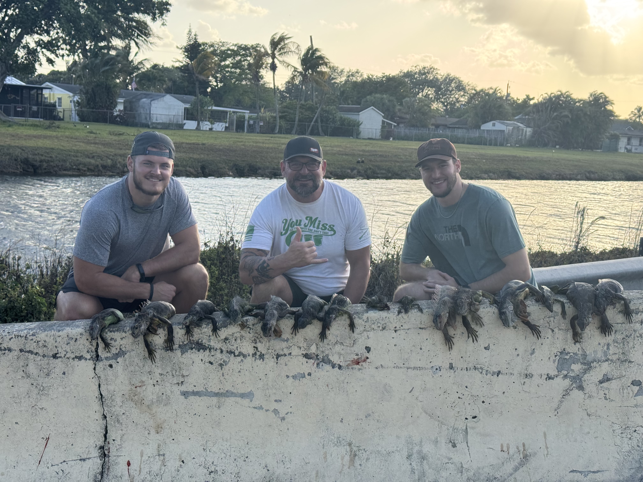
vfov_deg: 30.3
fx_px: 892
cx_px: 322
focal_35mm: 48
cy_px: 241
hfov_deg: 39.7
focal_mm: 6.76
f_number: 1.78
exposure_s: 1/1172
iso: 64
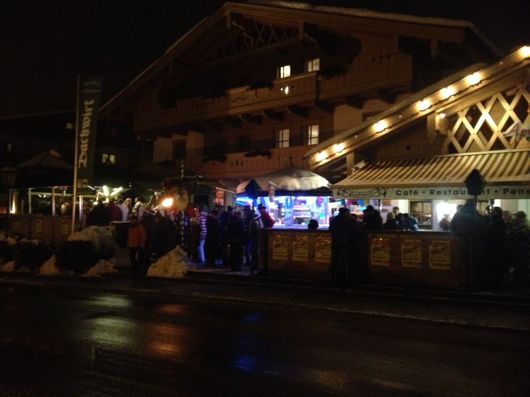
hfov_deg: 52.6
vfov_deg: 40.7
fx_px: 536
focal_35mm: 35
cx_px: 265
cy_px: 198
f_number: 2.4
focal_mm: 4.28
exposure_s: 1/15
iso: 800
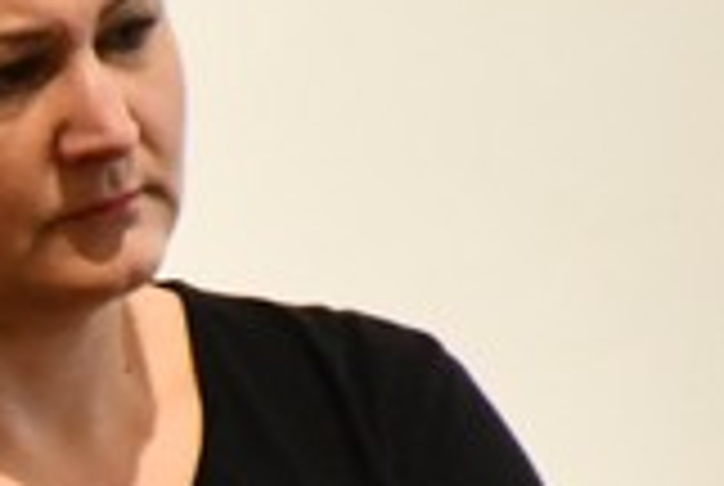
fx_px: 19181
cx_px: -1551
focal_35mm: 952
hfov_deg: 2.1
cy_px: 974
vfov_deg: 1.4
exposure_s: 1/125
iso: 5000
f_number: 5.6
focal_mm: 100
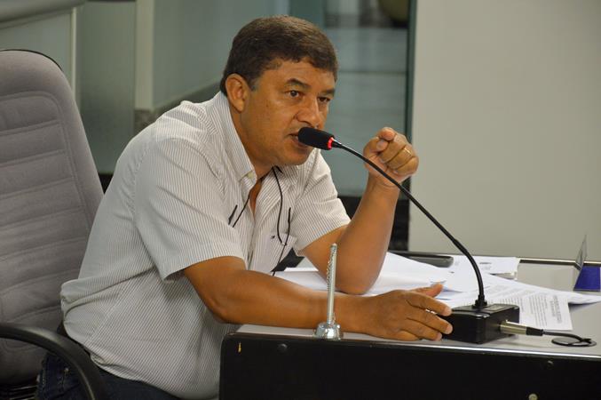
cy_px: 200
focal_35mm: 158
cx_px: 300
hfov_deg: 13.1
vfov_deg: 8.7
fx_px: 2627
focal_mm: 105
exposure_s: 1/125
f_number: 5.6
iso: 1000
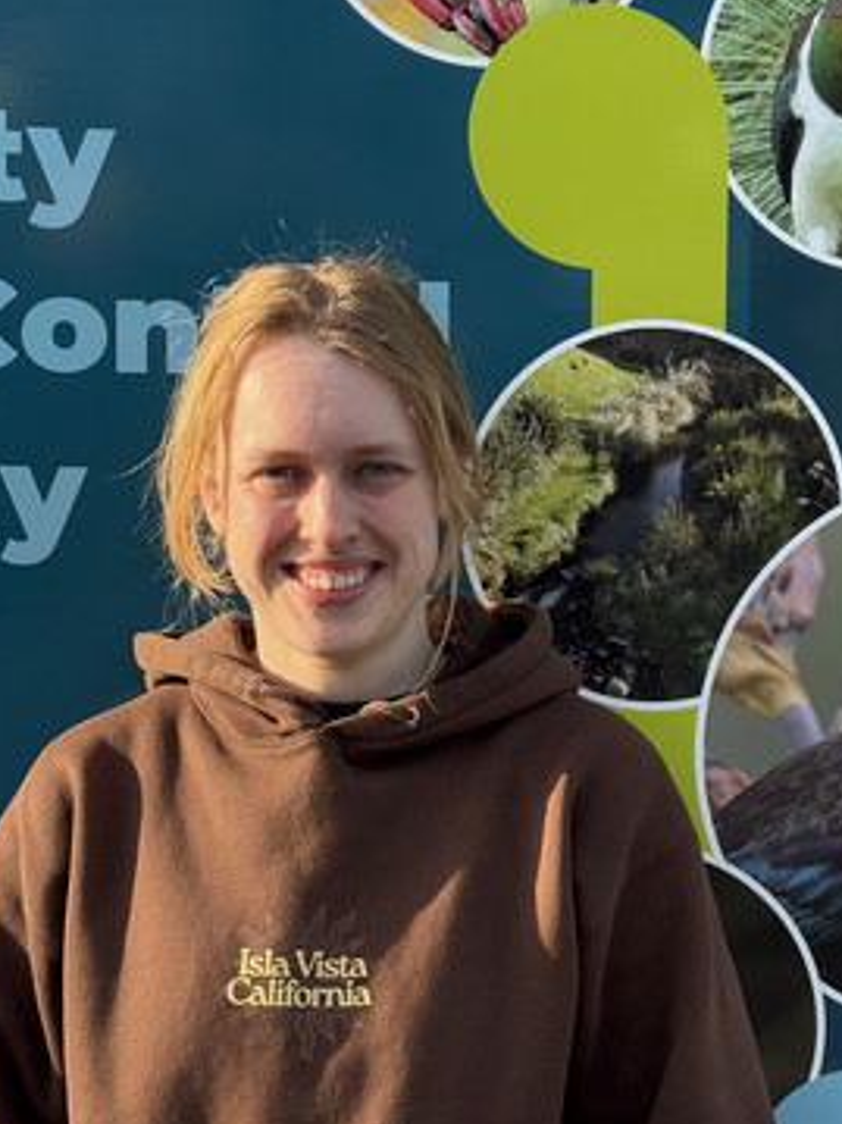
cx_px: 432
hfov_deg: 25.2
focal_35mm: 58
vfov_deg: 33.2
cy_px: 570
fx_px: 1882
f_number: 1.6
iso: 40
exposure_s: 1/1218
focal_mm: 5.96
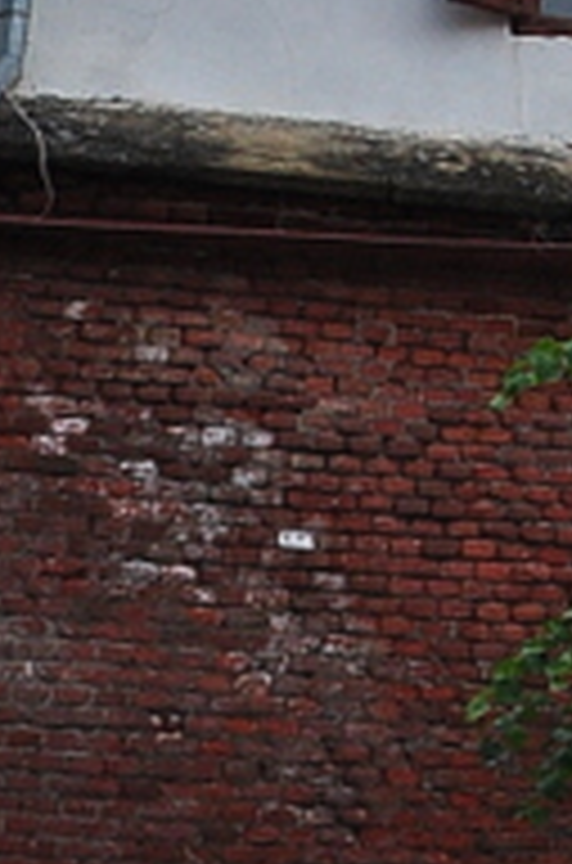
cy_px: -585
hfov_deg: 7.3
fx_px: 4049
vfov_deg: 11.5
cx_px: 1660
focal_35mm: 169
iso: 400
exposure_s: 1/640
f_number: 13
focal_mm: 18
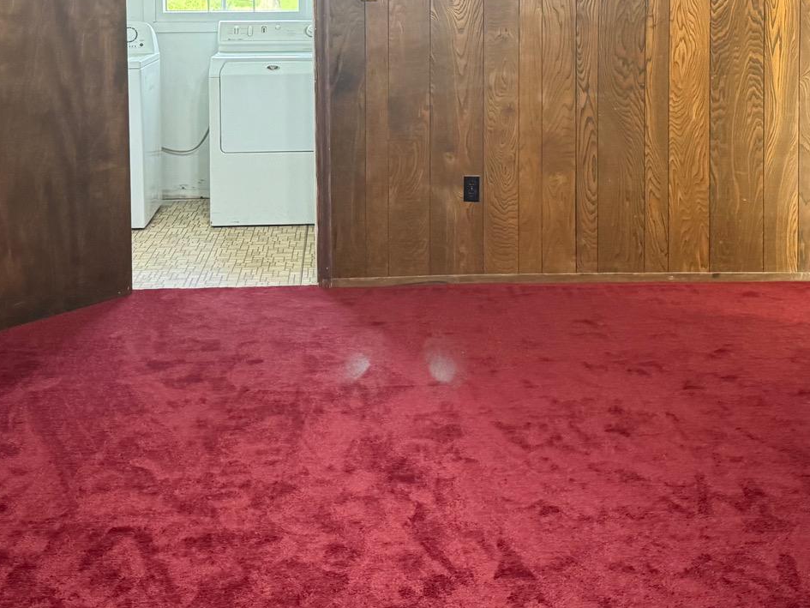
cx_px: 392
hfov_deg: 36.8
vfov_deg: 26.8
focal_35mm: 52
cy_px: 34
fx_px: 1217
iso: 400
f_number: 1.78
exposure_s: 1/60
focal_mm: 6.76
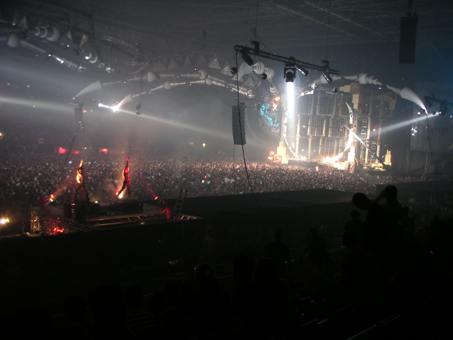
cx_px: 226
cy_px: 170
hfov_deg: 49.0
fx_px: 497
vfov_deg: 37.7
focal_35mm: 38
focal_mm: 6
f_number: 2.8
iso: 100
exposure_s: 1/3
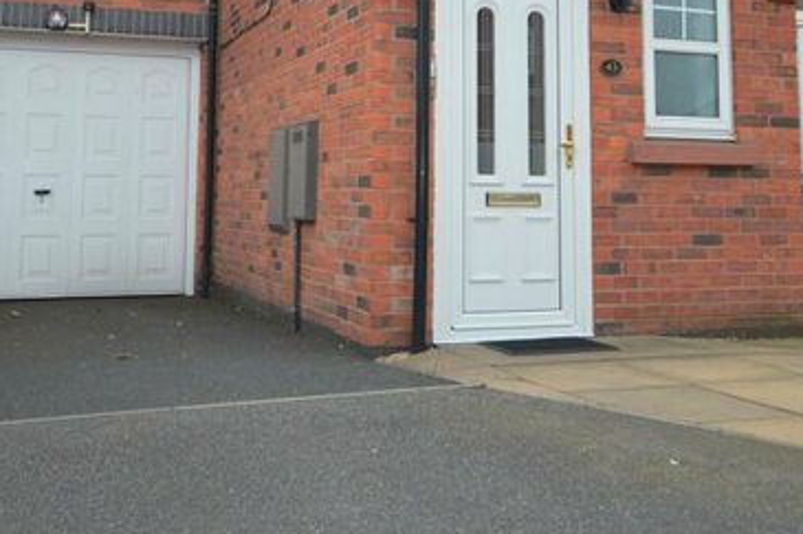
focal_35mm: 46
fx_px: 1026
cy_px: 79
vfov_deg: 28.4
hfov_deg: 42.7
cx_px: 381
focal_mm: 16
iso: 400
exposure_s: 1/100
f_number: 5
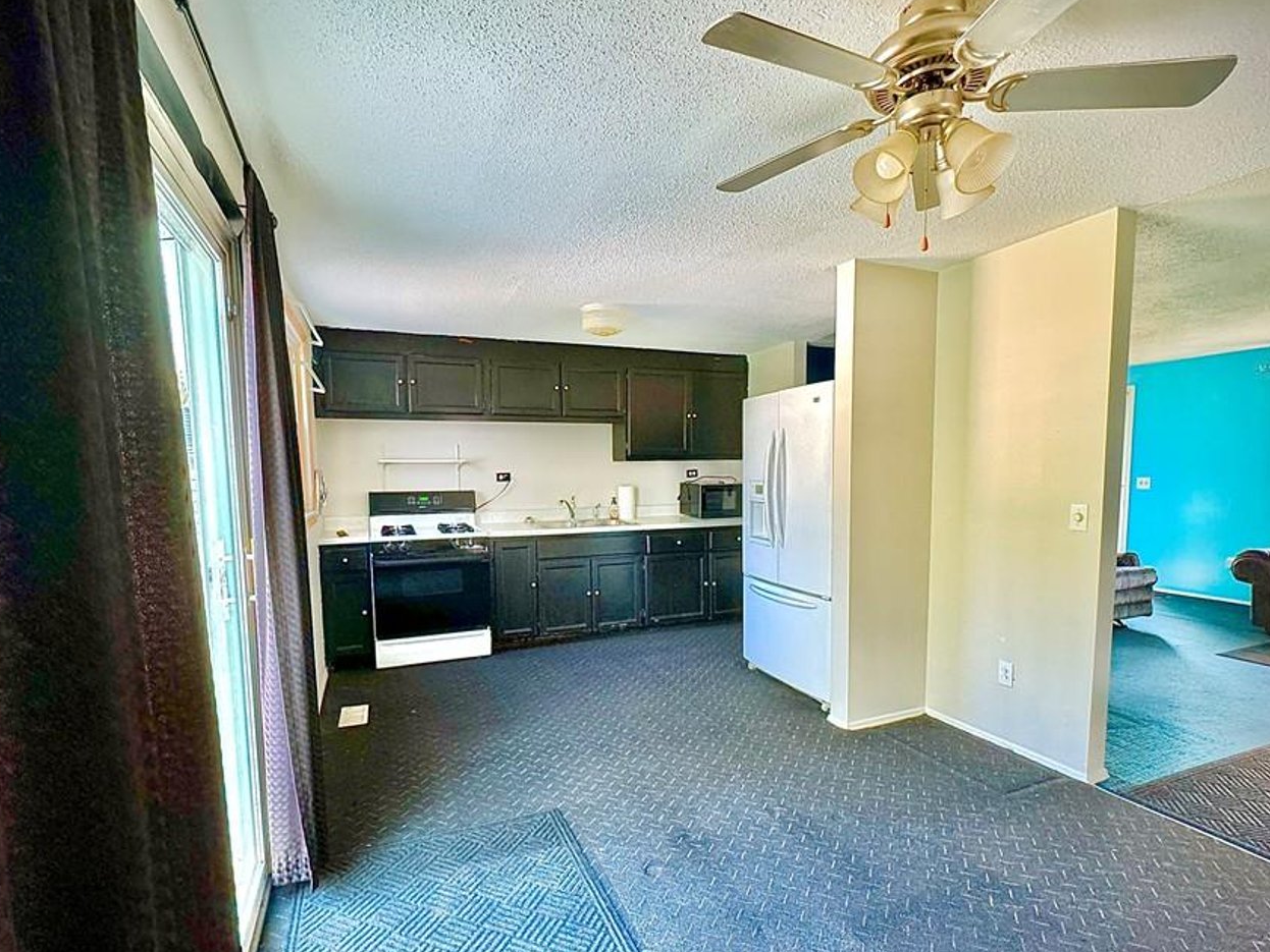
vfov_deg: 74.5
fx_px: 624
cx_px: 625
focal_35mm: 17
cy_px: 524
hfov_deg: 91.0
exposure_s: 1/99
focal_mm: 2.22
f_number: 2.2
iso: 320
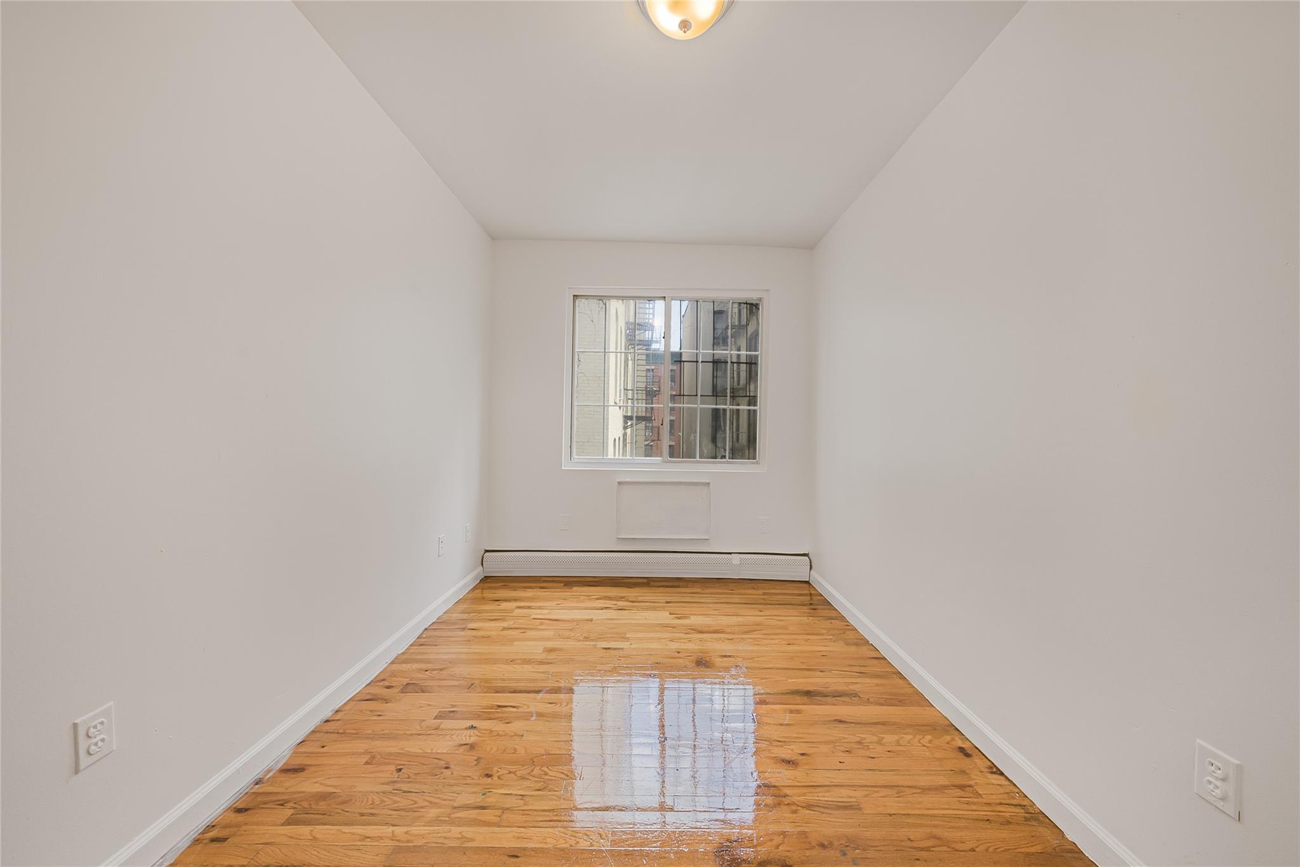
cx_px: 650
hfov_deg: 112.6
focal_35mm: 12
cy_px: 434
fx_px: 433
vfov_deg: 90.1
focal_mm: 12
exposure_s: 1/25
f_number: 10
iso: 800
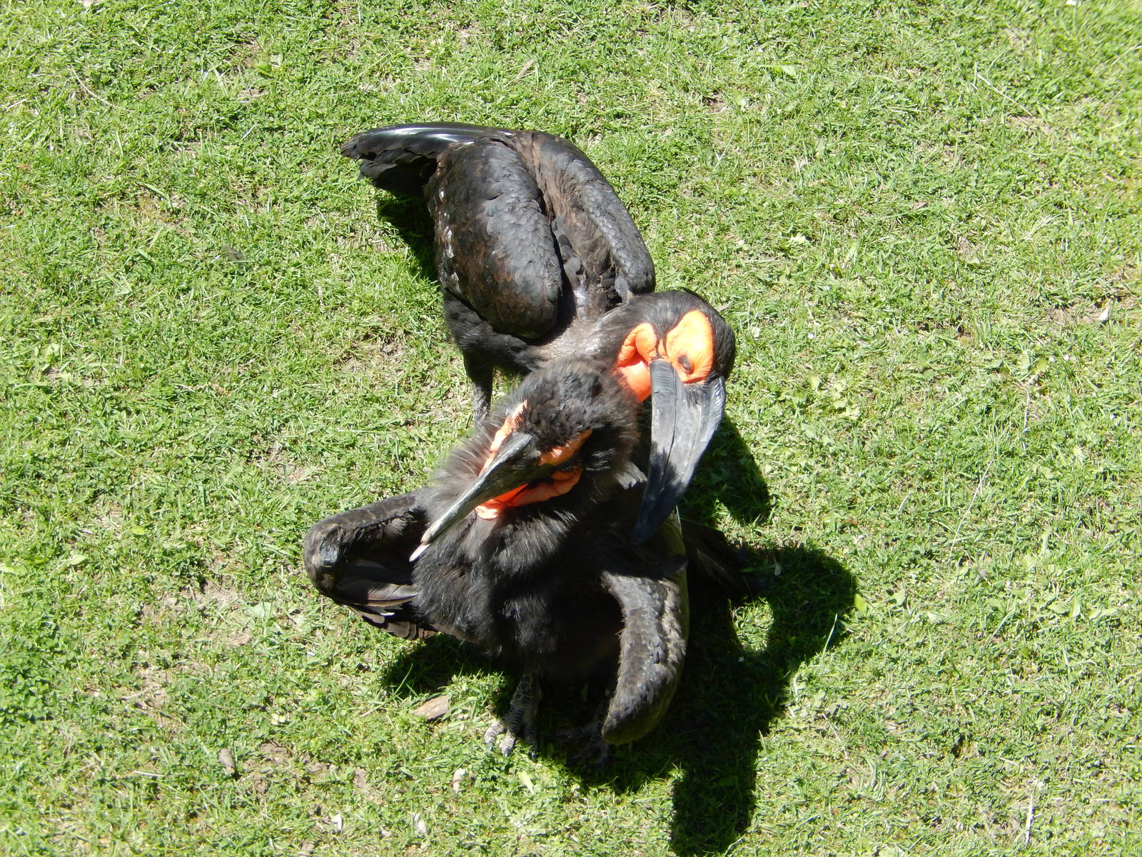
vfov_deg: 11.1
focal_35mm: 134
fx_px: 4421
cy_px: 428
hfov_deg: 14.7
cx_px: 571
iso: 125
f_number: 5.6
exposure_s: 1/200
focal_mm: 24.1
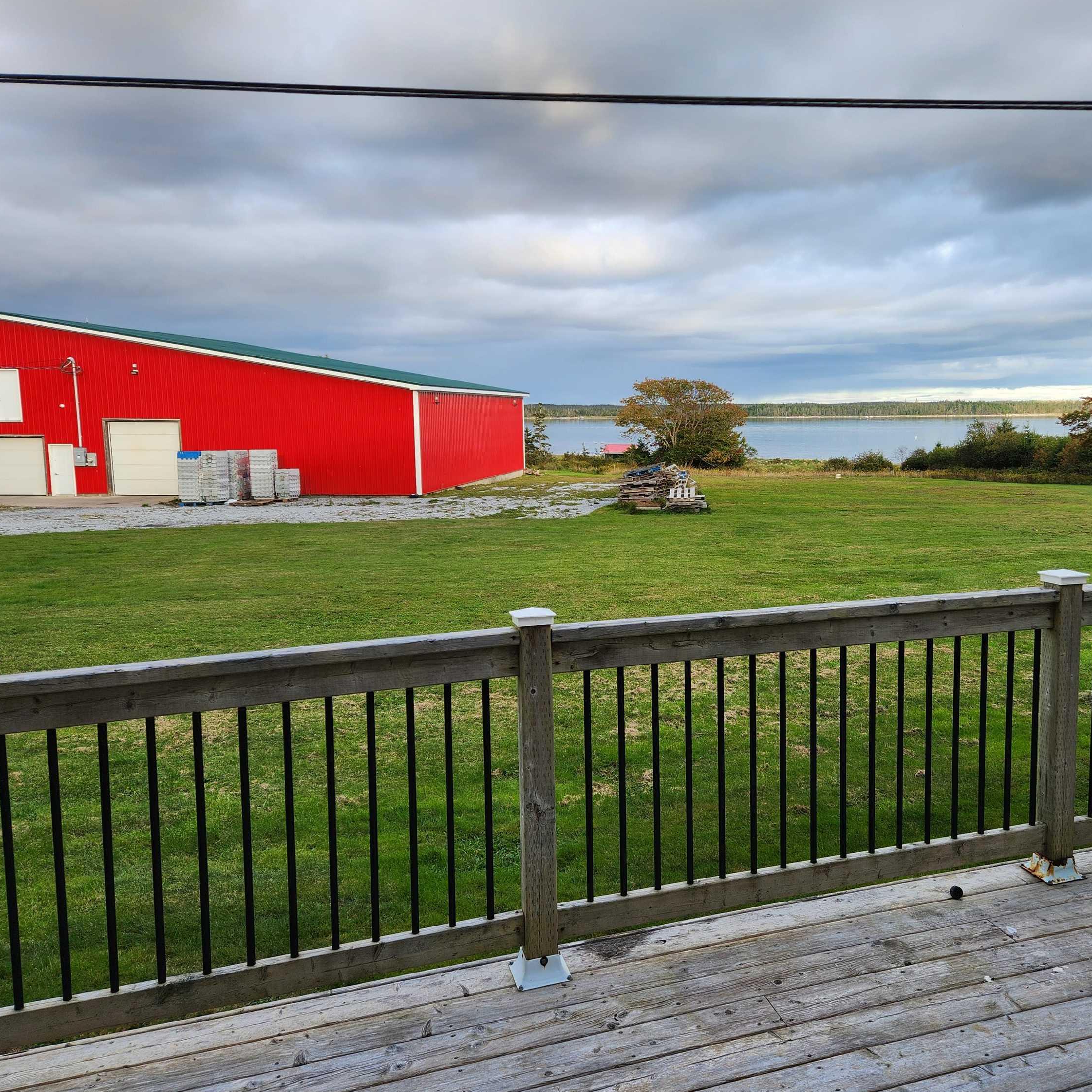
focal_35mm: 28
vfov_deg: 57.3
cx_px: 687
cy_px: 531
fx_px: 999
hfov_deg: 56.6
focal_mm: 5.4
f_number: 1.8
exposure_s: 1/219
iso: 20
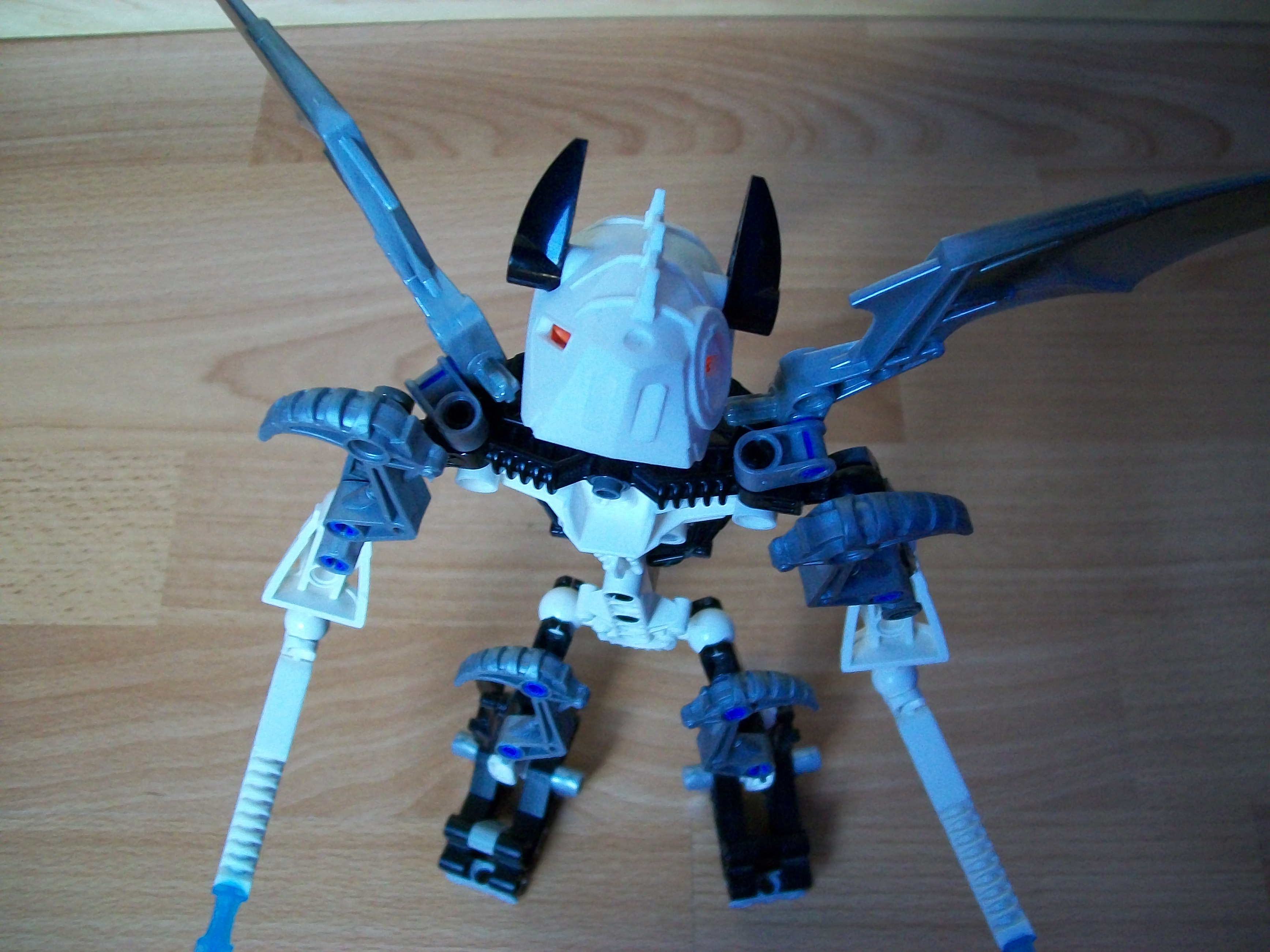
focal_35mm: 36
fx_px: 1321
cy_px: 476
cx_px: 635
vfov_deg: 39.7
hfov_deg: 51.4
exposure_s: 1/20
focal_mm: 6
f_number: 2.7
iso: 160
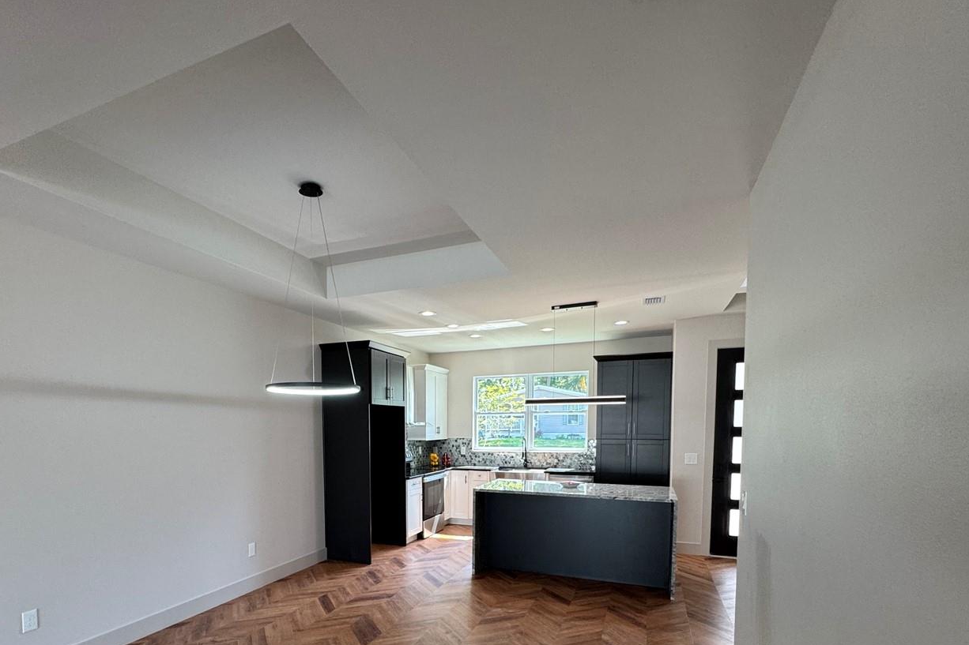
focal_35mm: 19
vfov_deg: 62.0
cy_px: 459
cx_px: 411
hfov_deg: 86.3
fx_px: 511
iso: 160
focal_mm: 2.22
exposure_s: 1/120
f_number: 2.2
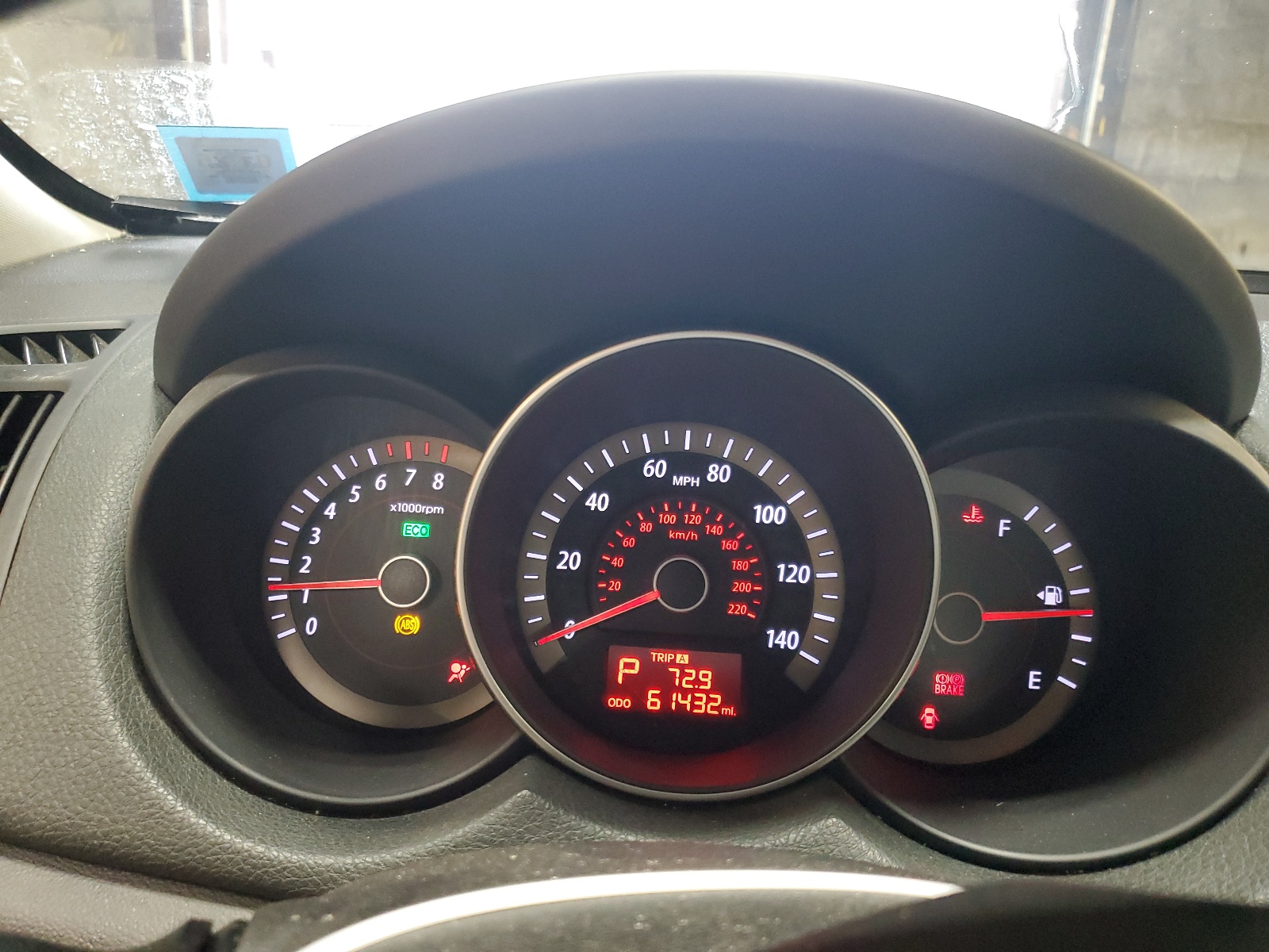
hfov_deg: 67.3
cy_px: 476
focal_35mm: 26
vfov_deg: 53.1
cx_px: 634
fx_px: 953
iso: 356
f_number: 1.5
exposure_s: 1/60.2
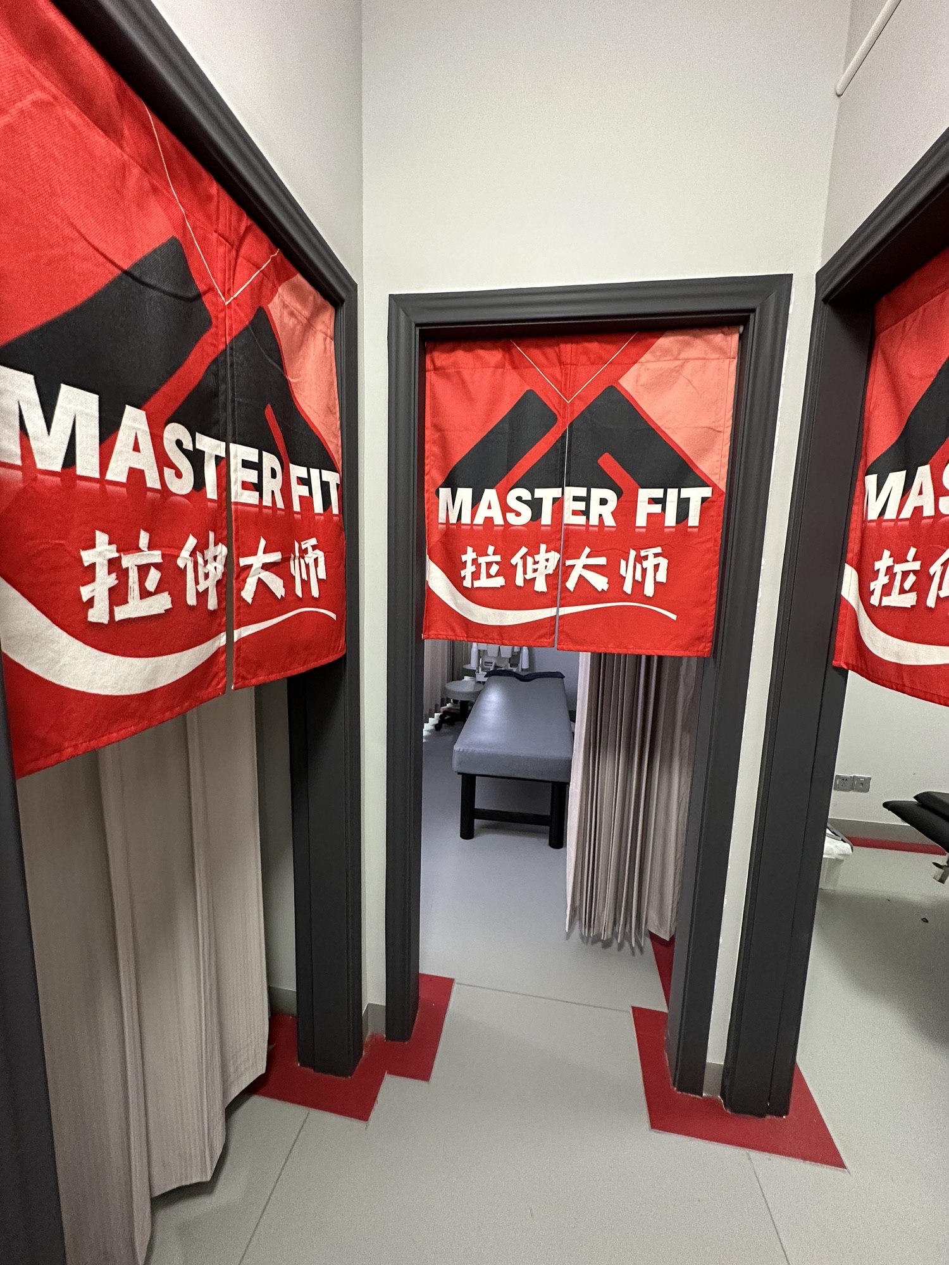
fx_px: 512
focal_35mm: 14
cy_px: 632
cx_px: 474
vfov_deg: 102.1
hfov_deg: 85.7
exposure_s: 1/50
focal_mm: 2.22
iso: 500
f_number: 2.2
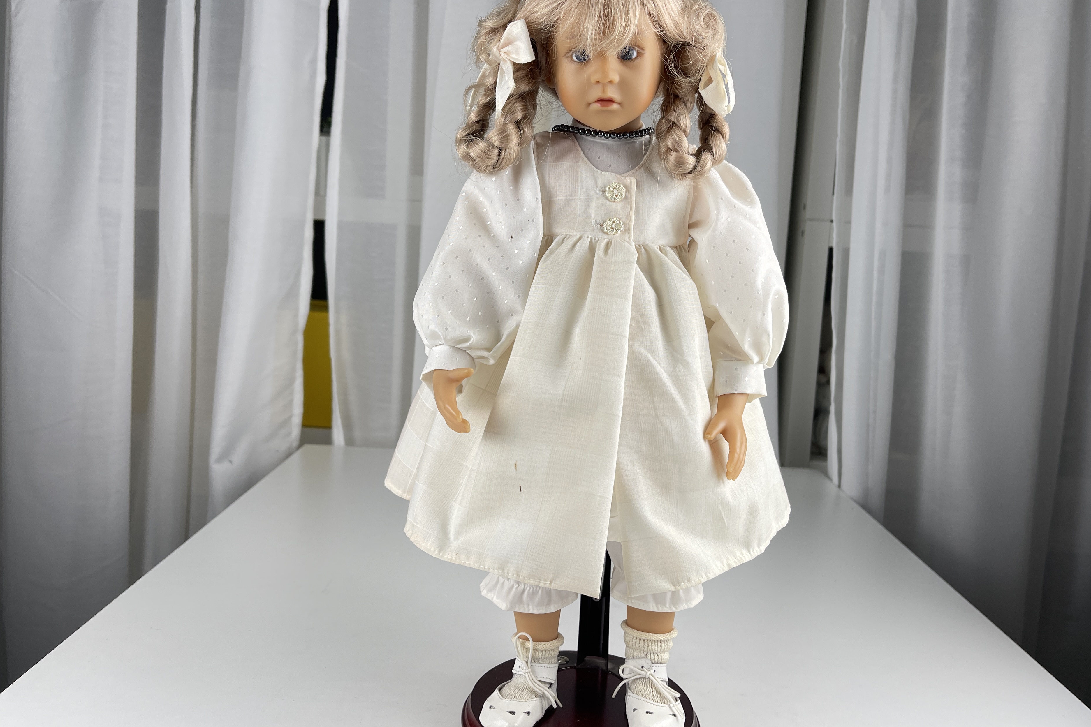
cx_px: 566
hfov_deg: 65.5
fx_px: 848
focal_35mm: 28
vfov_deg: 46.4
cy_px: 340
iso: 32
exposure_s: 1/177
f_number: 1.6
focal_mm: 5.1
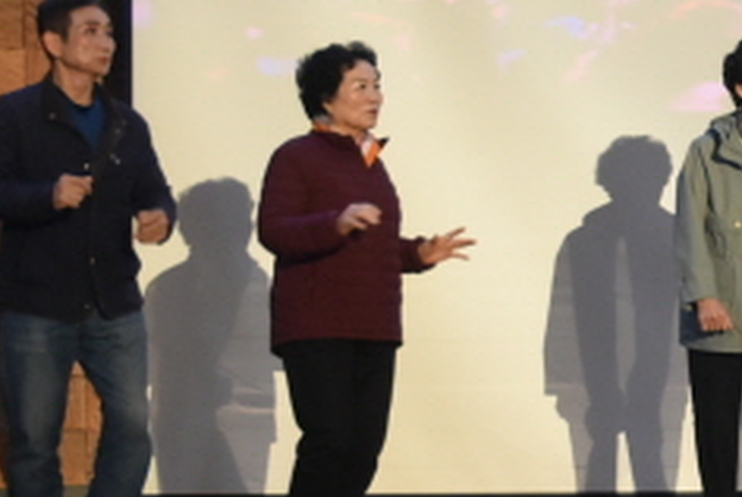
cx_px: 1119
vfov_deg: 10.8
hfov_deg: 14.9
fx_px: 2621
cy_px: 346
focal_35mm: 127
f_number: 3.5
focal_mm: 20
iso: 1250
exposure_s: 1/60
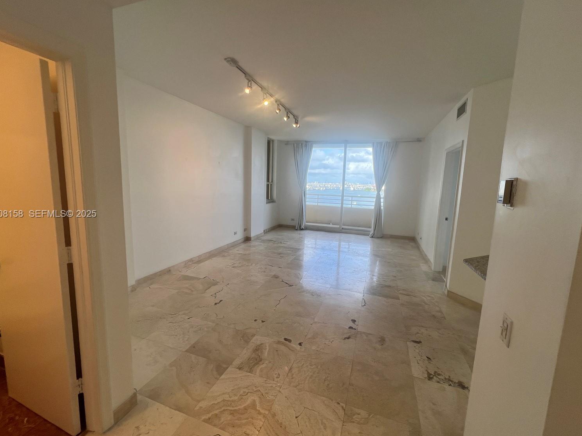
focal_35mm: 14
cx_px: 288
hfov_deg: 102.1
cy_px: 214
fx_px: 235
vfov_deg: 85.7
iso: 32
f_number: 1.8
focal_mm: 1.57
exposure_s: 1/129
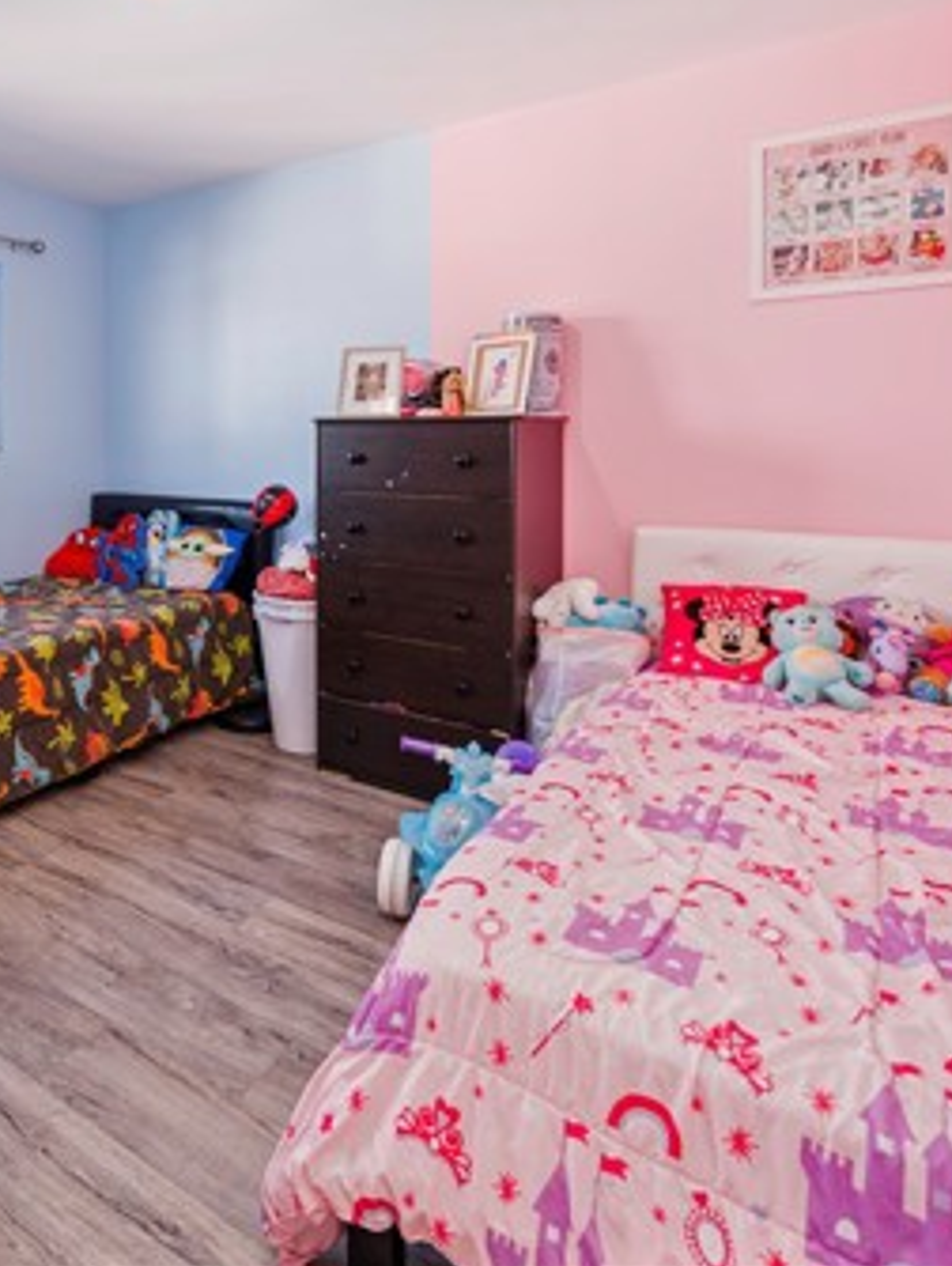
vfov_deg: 74.8
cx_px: 219
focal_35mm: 22
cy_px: 465
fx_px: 805
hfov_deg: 57.5
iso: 400
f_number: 4
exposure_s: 1/100
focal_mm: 12
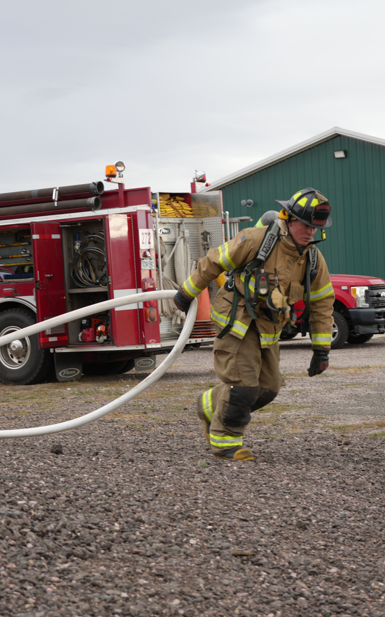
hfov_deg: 15.7
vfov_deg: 24.9
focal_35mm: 83
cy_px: 308
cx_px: 201
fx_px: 1394
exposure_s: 1/160
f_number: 5
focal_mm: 54
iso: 125
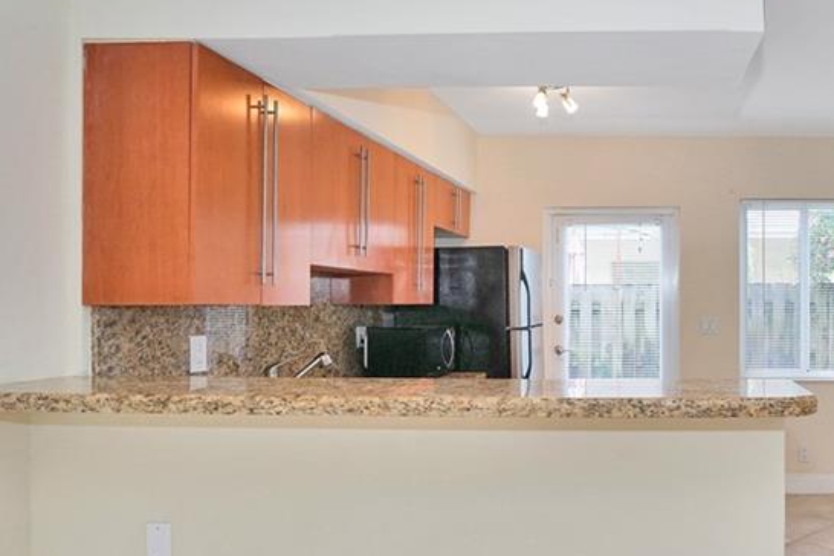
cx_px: 660
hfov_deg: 57.6
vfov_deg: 43.5
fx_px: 695
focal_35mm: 30
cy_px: 310
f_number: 5.6
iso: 500
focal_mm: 16
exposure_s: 1/100
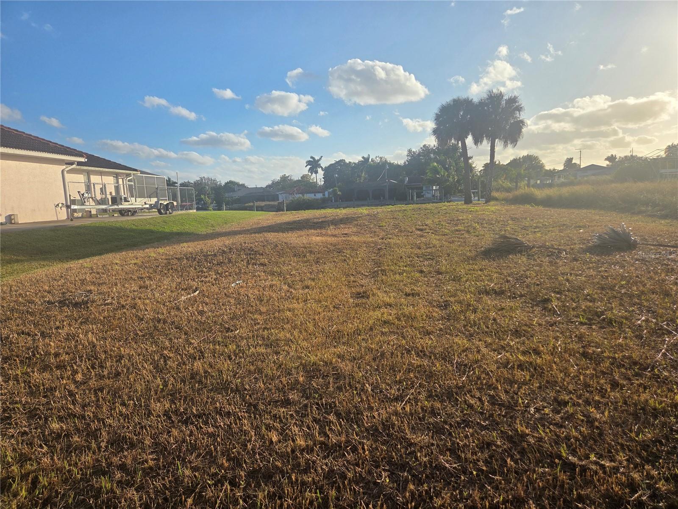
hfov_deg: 73.9
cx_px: 339
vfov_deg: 58.9
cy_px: 254
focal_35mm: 23
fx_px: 450
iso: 80
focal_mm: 5.4
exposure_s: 1/7075
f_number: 1.8
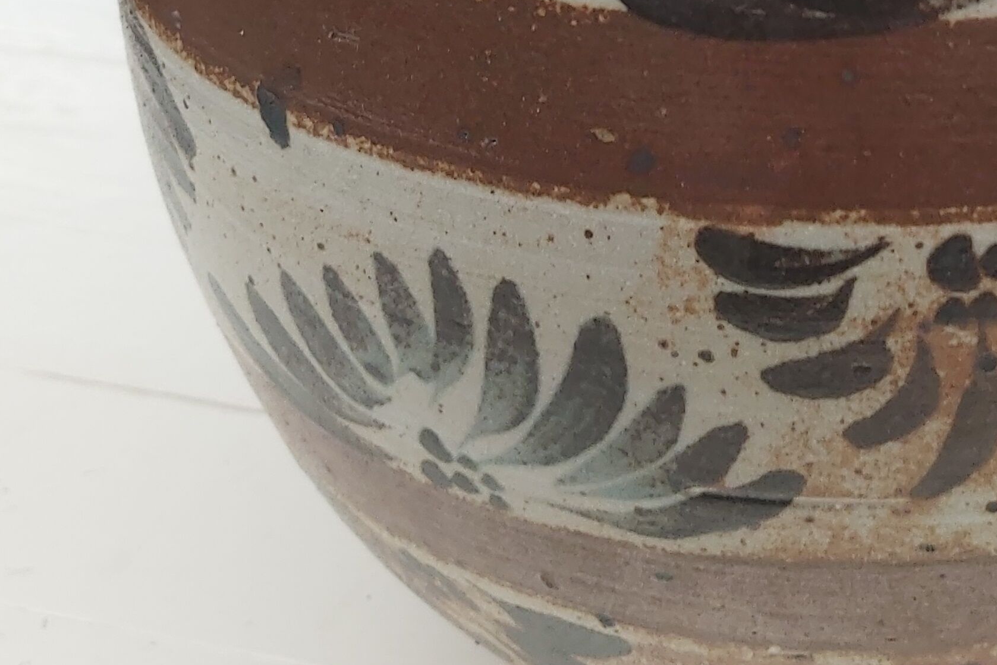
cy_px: -80
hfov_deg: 29.9
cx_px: 851
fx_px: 1800
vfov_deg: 19.9
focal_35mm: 65
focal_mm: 3.92
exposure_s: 1/60
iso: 125
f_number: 1.7
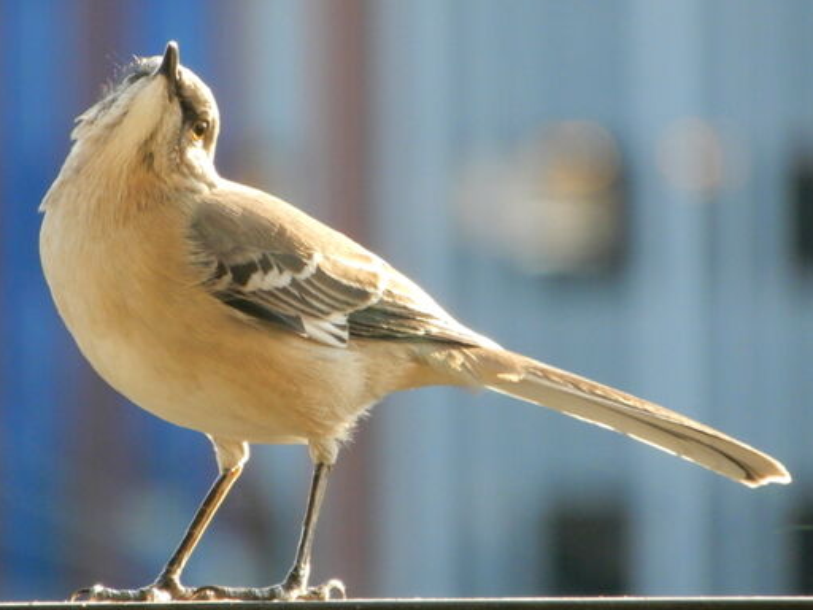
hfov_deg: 2.4
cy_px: 280
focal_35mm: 813
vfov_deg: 1.8
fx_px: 19094
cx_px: 319
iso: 400
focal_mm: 116
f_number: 6.9
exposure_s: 1/100
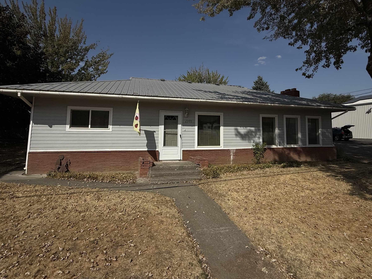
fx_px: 193
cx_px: 191
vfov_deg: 71.0
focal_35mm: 18
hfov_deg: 87.7
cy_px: 114
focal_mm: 2.22
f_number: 2.2
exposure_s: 1/6803
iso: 40
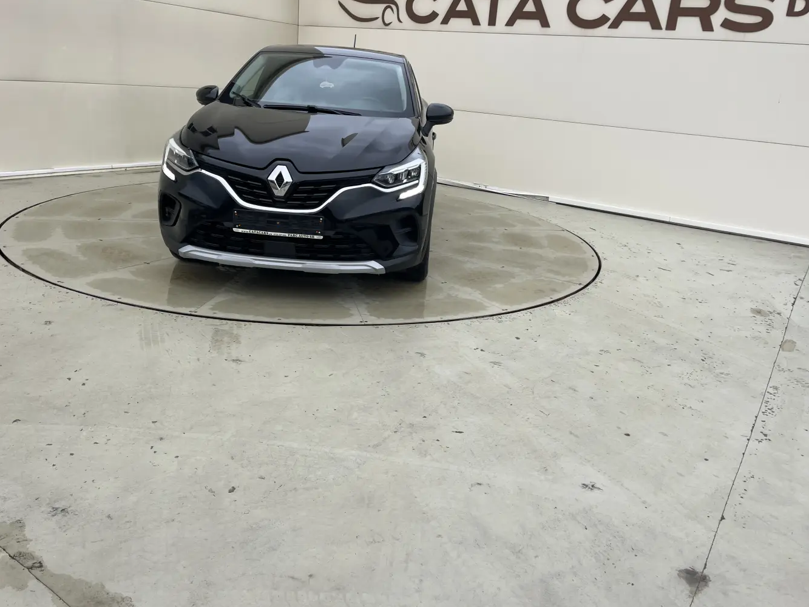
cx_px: 398
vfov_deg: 51.3
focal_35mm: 27
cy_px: 283
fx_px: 631
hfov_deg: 65.3
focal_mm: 5.1
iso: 32
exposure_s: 1/1767
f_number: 1.6
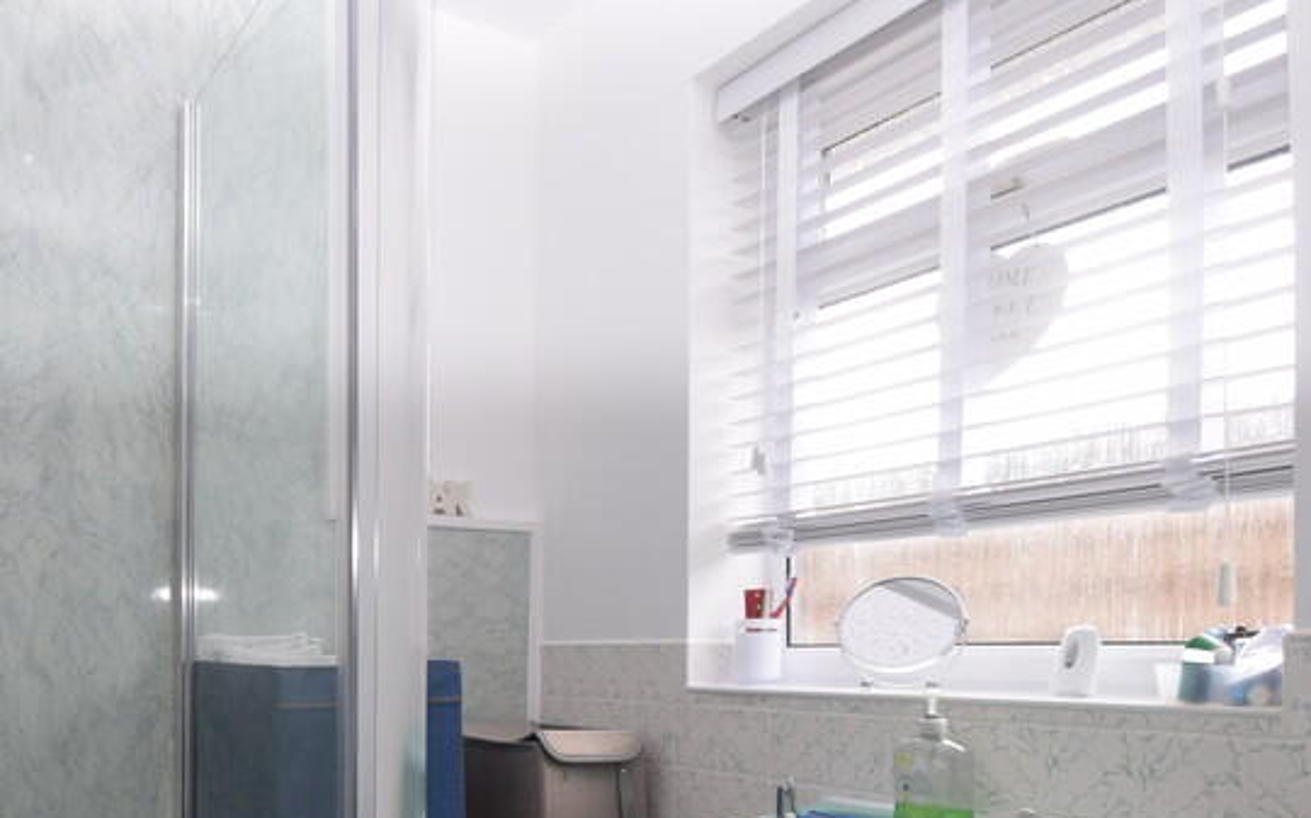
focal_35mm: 29
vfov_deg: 41.1
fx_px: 1036
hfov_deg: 62.9
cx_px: 427
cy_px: 669
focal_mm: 10
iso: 400
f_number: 5.6
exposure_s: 1/125
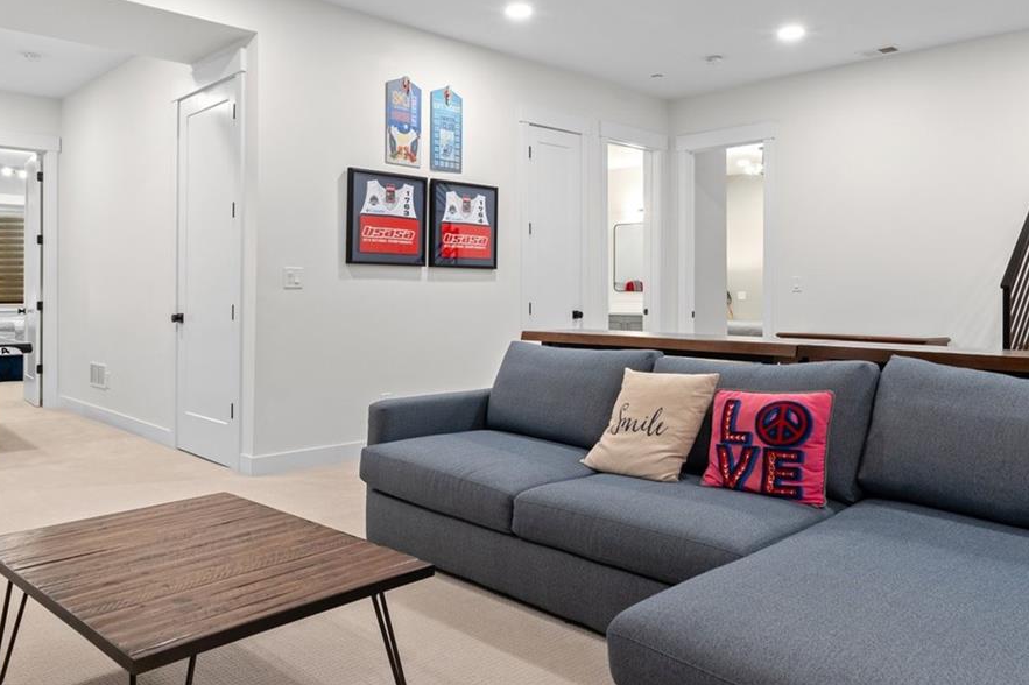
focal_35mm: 29
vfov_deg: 44.7
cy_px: 282
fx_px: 829
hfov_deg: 63.6
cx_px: 491
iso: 640
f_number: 9
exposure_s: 1/6
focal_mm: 16
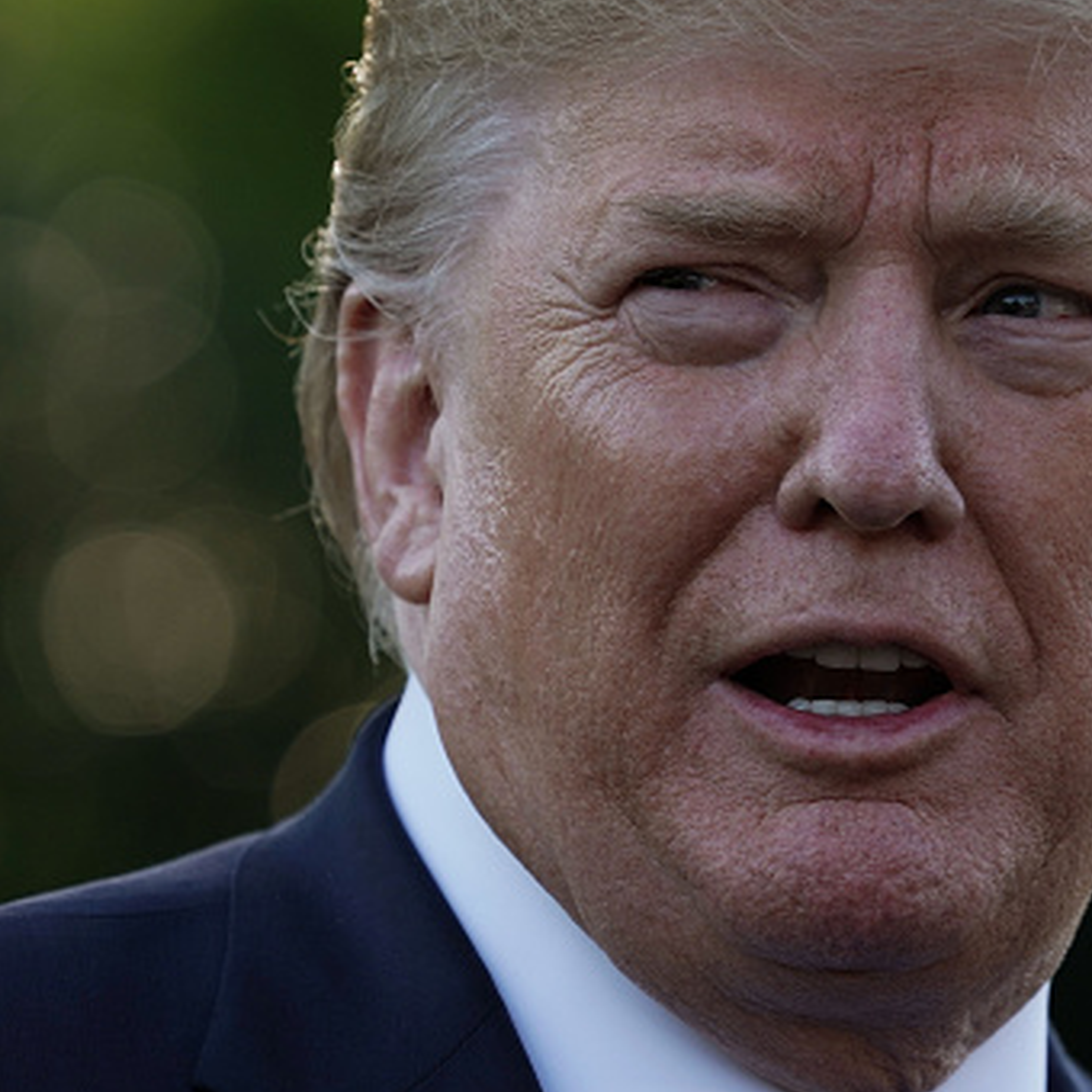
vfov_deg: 3.8
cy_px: 507
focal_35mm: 459
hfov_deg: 3.8
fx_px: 16382
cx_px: 797
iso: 400
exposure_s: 1/640
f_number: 7.1
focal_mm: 309
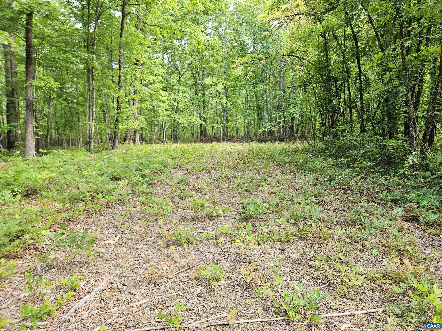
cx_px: 221
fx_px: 294
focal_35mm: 23
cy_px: 166
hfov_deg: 73.9
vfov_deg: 58.9
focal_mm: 5.4
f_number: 1.8
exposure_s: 1/120
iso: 64
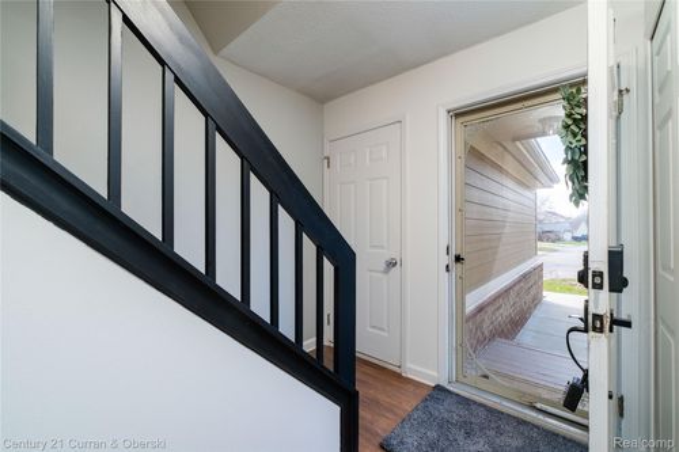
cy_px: 226
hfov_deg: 100.4
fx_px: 283
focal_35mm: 15
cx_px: 340
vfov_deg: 77.3
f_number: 8
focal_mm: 10
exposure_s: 1/60
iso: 500
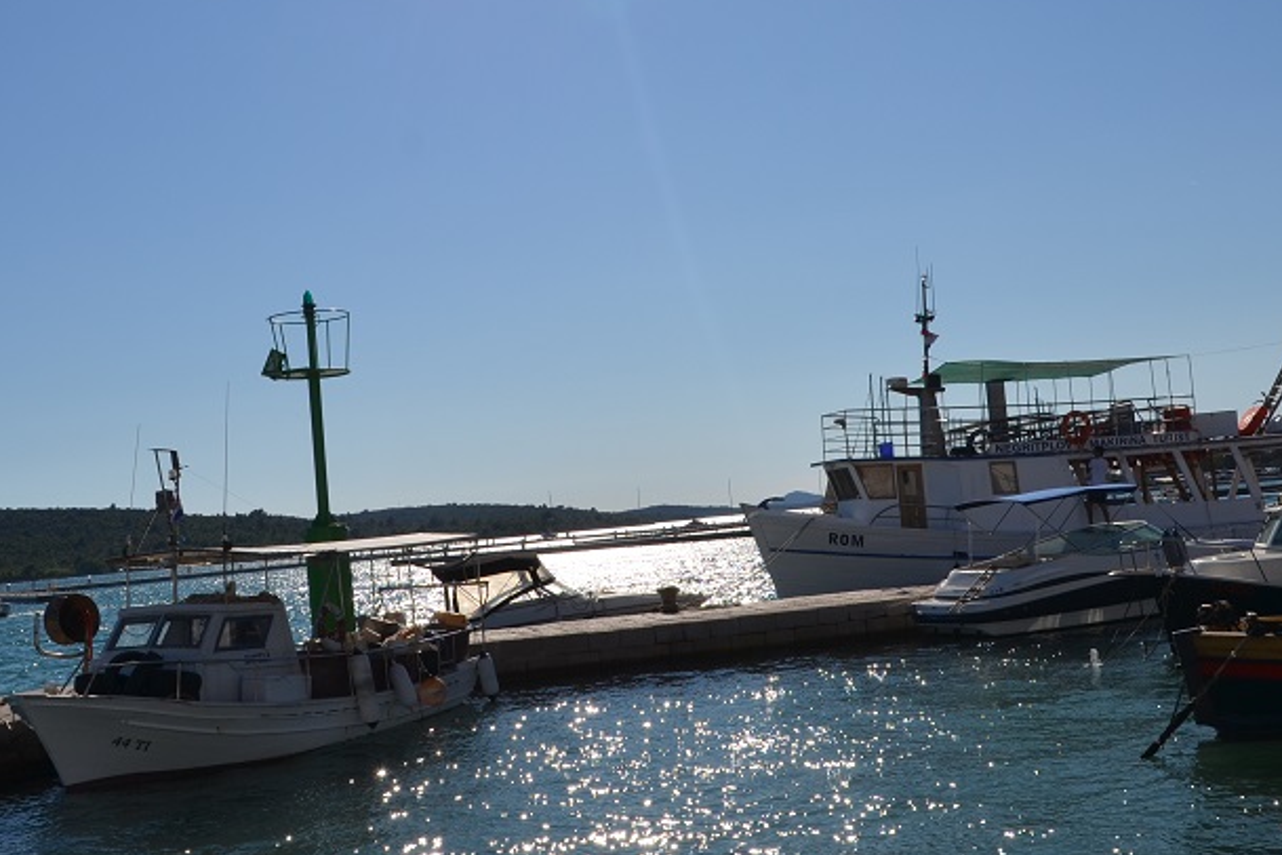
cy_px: 456
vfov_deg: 28.1
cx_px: 696
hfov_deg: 41.1
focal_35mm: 48
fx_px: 1709
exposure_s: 1/640
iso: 100
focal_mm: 18
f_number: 13
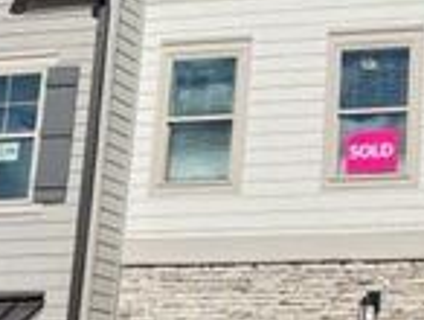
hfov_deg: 19.8
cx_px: 587
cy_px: 217
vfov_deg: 16.6
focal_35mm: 89
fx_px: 1092
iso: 50
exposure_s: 1/3571
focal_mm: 5.7
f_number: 1.5
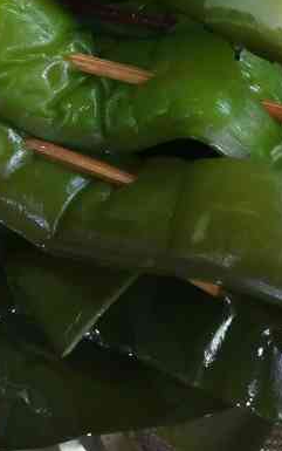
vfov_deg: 25.1
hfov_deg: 17.0
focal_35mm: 77
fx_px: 946
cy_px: -30
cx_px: 136
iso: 279
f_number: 1.8
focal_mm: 3.95
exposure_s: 1/50
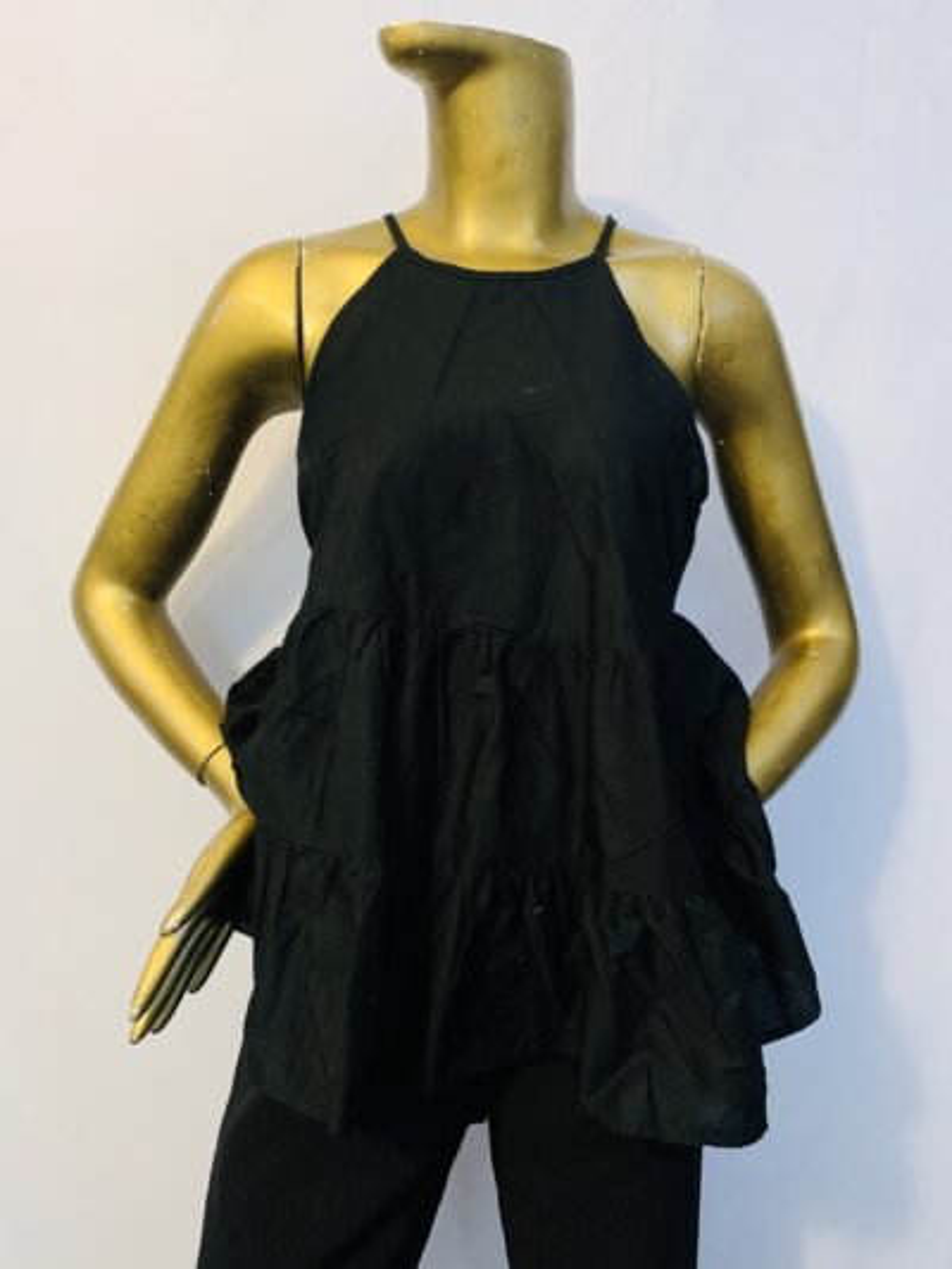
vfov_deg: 67.3
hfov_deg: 53.1
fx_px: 953
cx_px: 476
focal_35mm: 26
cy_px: 634
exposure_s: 1/30
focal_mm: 4.25
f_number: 1.8
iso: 400
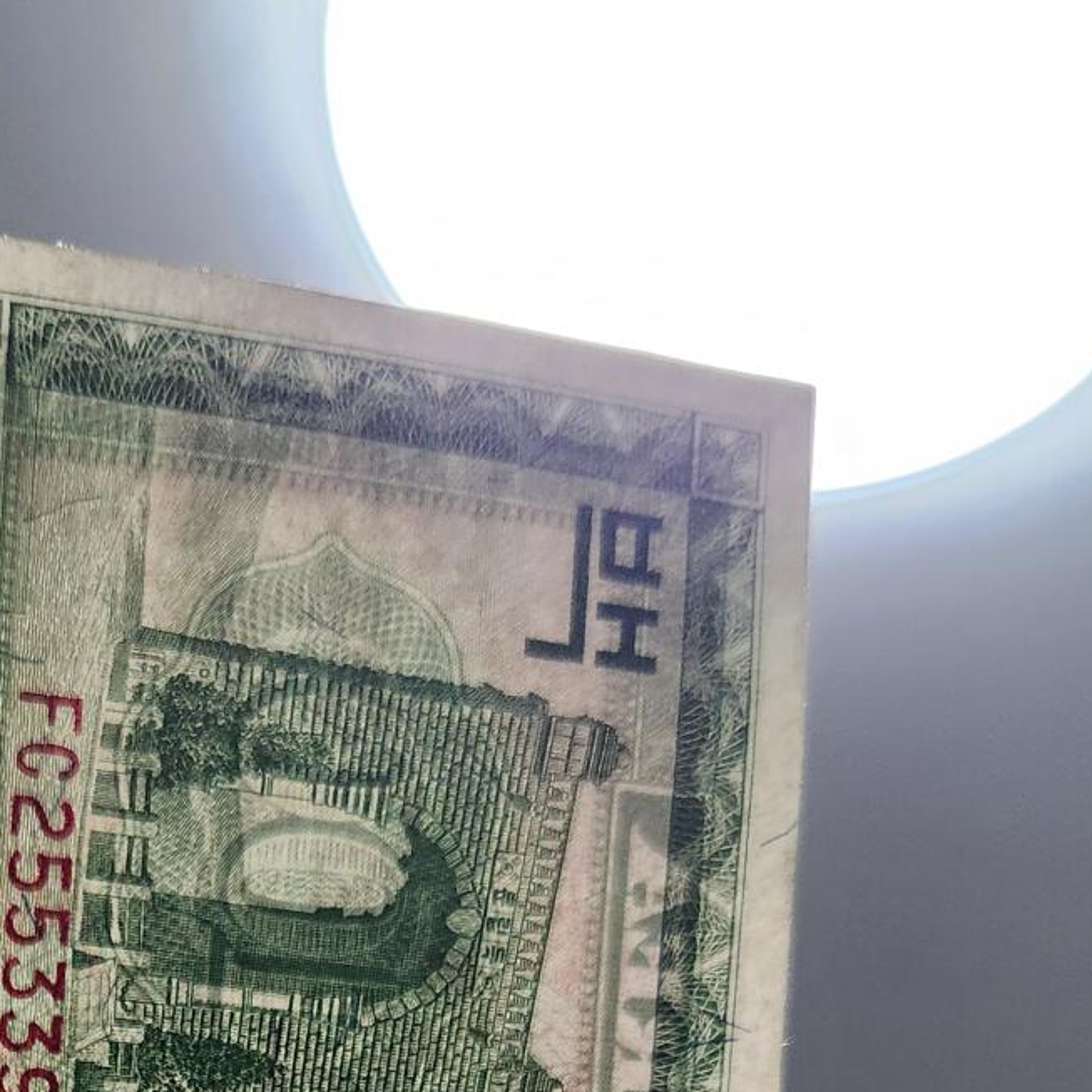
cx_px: 186
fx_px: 1999
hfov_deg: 29.7
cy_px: 1483
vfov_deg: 25.5
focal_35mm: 56
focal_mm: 5.4
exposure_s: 1/100
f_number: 1.8
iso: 640
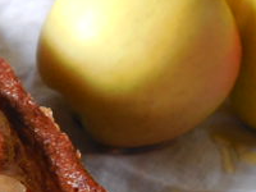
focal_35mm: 109
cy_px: 282
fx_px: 806
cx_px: -72
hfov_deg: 17.0
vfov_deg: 12.9
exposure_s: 1/13
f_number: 3.4
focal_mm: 6.1
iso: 400
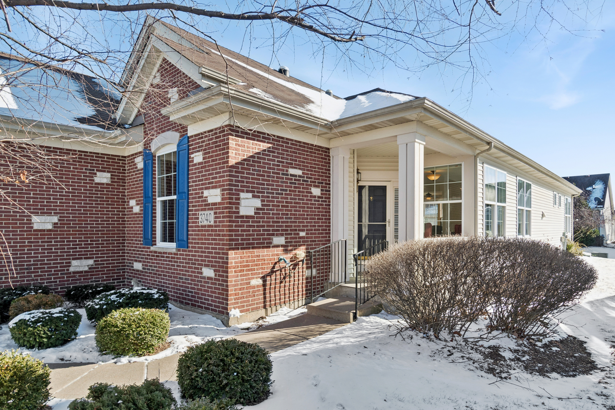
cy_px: 205
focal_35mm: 20
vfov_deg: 63.2
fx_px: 333
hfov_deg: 85.4
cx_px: 308
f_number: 8
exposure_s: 1/250
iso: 320
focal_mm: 13
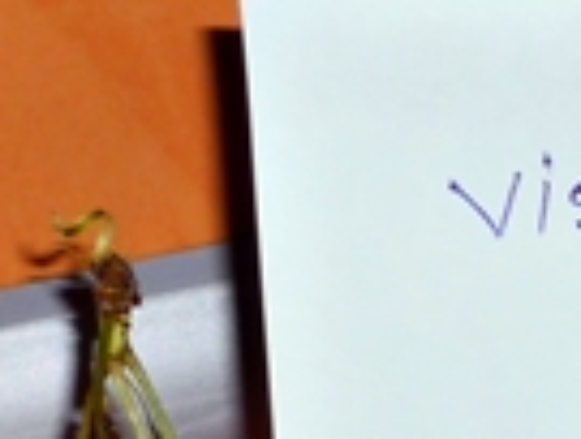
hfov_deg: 4.3
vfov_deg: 3.4
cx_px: 1614
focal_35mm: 443
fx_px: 7455
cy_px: 314
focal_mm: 12.3
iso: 100
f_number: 4.1
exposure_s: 1/50
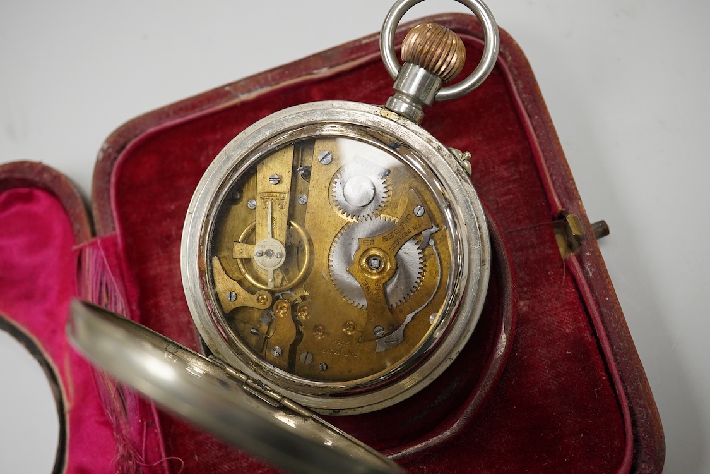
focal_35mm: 45
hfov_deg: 43.6
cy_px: 237
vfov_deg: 29.9
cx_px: 355
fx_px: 887
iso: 2500
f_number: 8
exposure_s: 1/400
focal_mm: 30
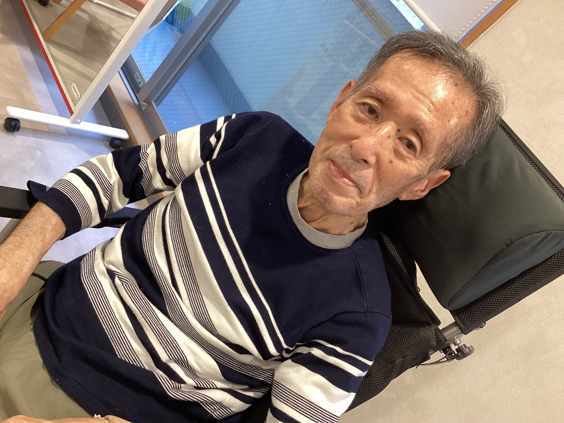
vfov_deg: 45.4
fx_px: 505
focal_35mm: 31
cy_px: 212
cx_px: 282
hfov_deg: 58.4
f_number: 2.4
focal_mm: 3.3
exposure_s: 1/50
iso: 160
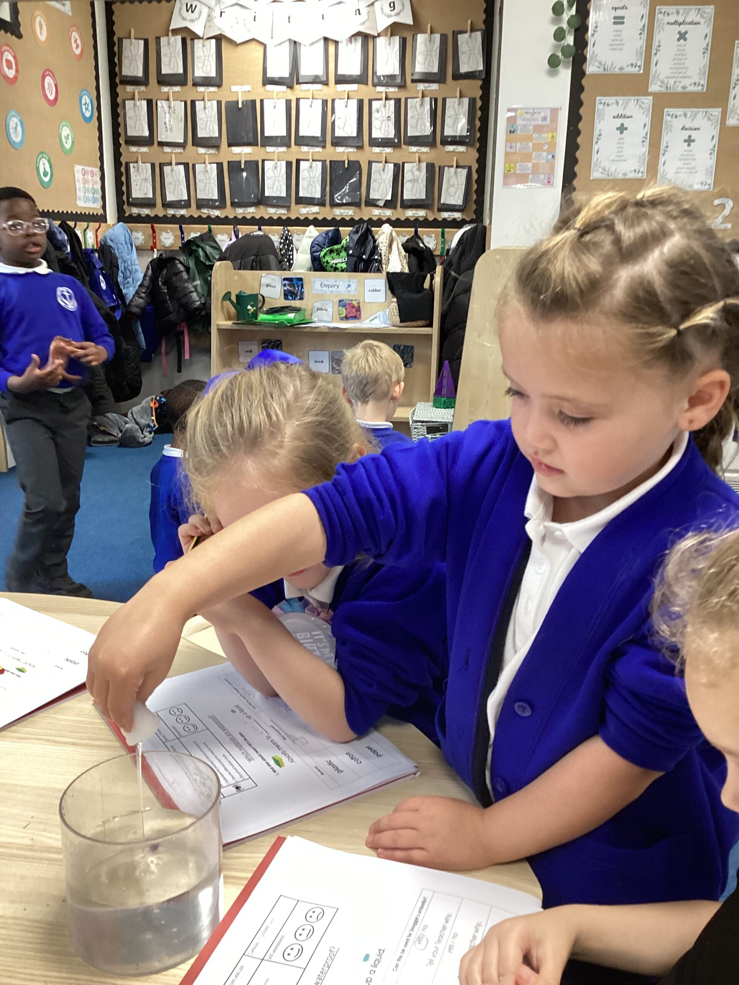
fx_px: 882
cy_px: 492
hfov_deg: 45.4
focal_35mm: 31
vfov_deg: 58.4
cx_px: 370
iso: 200
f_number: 2.4
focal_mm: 3.3
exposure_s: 1/50
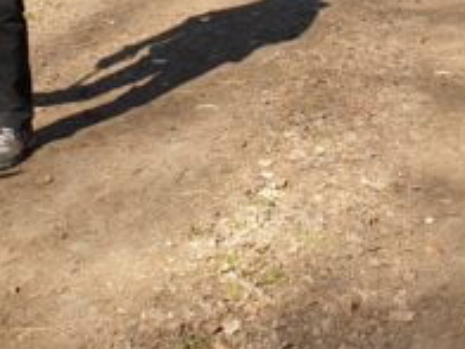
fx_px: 1370
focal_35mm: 102
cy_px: -216
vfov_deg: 13.4
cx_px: 228
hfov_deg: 19.3
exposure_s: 1/475
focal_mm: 4.3
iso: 50
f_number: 2.4
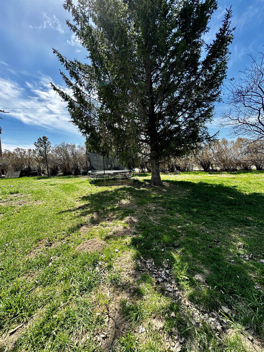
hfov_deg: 85.7
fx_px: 142
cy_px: 176
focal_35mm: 14
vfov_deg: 102.1
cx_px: 132
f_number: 2.2
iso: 40
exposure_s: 1/453
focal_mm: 2.22
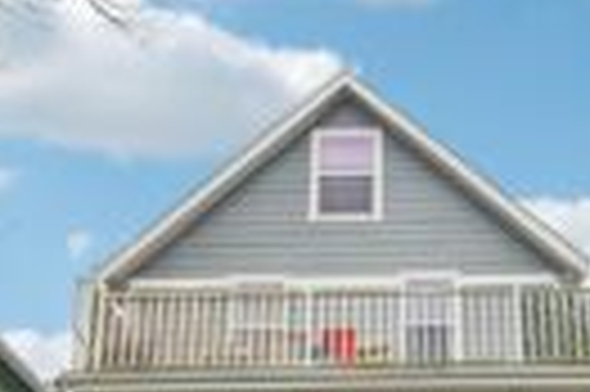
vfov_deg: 23.8
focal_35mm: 49
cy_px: 525
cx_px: 392
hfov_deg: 39.9
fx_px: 802
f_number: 8
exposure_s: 1/400
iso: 1600
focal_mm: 16
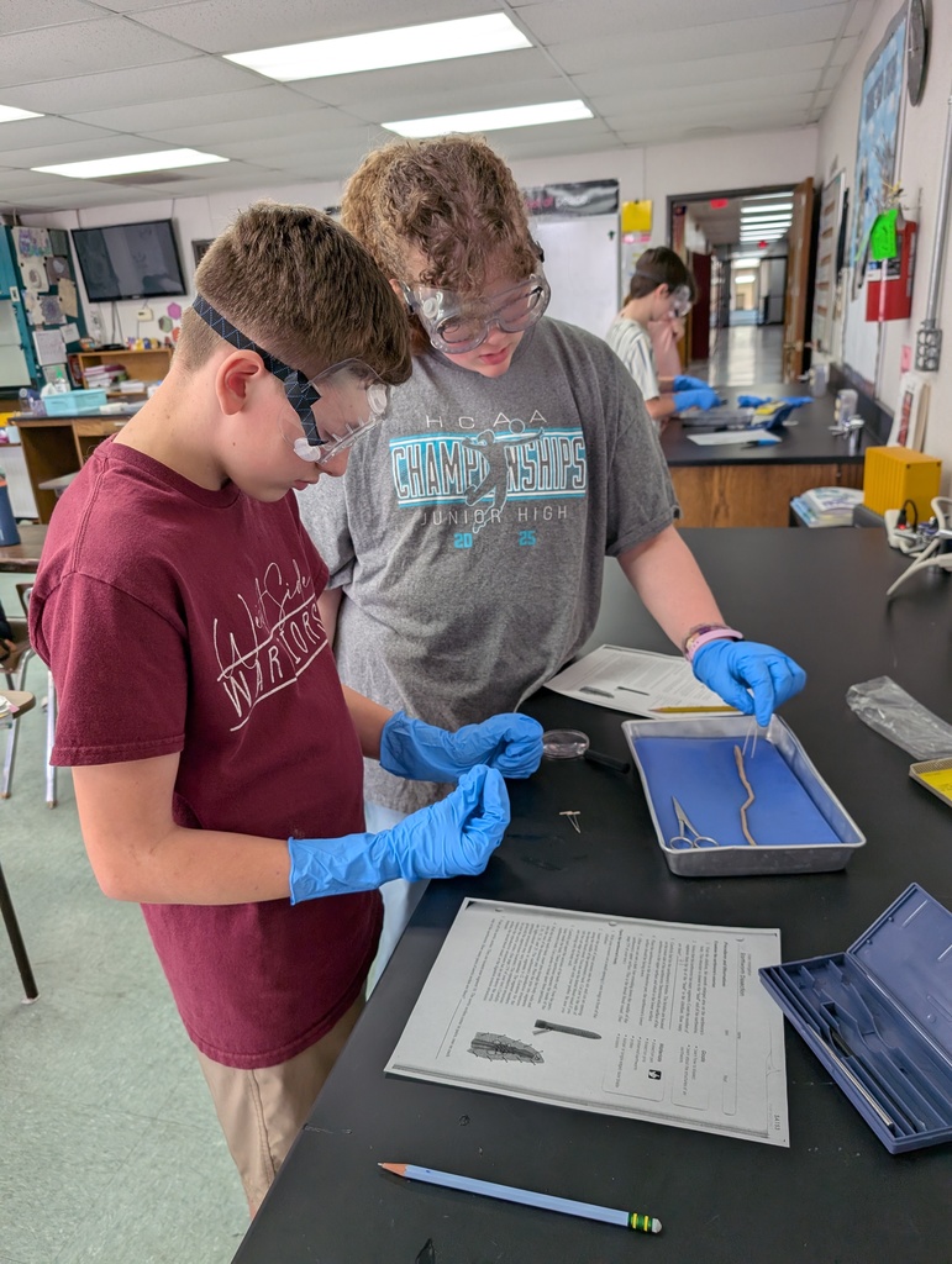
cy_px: 632
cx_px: 476
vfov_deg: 71.5
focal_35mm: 24
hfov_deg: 56.9
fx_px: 878
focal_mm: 6.9
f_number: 1.68
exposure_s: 1/120
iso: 119
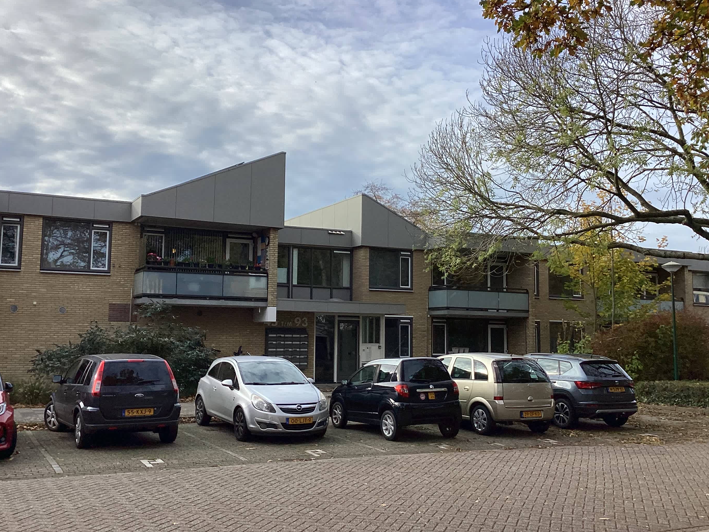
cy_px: 253
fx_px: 758
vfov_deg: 38.7
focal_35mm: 37
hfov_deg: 50.1
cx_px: 342
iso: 25
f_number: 2.4
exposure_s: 1/994
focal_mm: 3.3
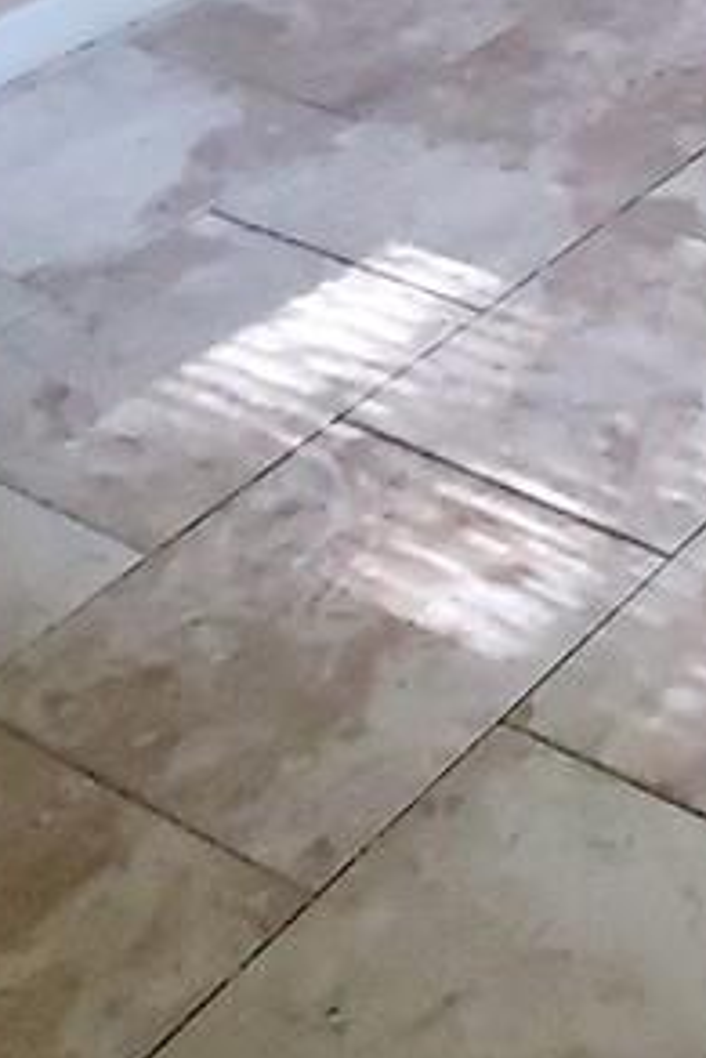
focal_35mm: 74
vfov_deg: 23.1
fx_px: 2174
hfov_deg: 16.3
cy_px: -442
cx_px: 1166
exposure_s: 1/29
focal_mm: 1.8
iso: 500
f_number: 2.2
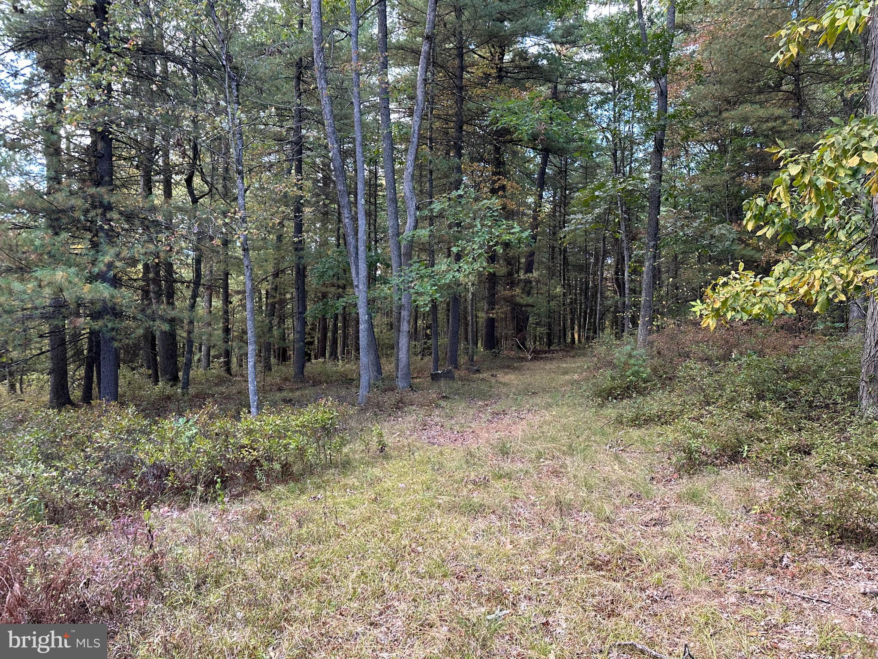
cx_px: 439
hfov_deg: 71.6
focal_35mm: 24
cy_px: 330
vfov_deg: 56.8
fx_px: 609
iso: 125
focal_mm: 6.86
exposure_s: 1/121
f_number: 1.78
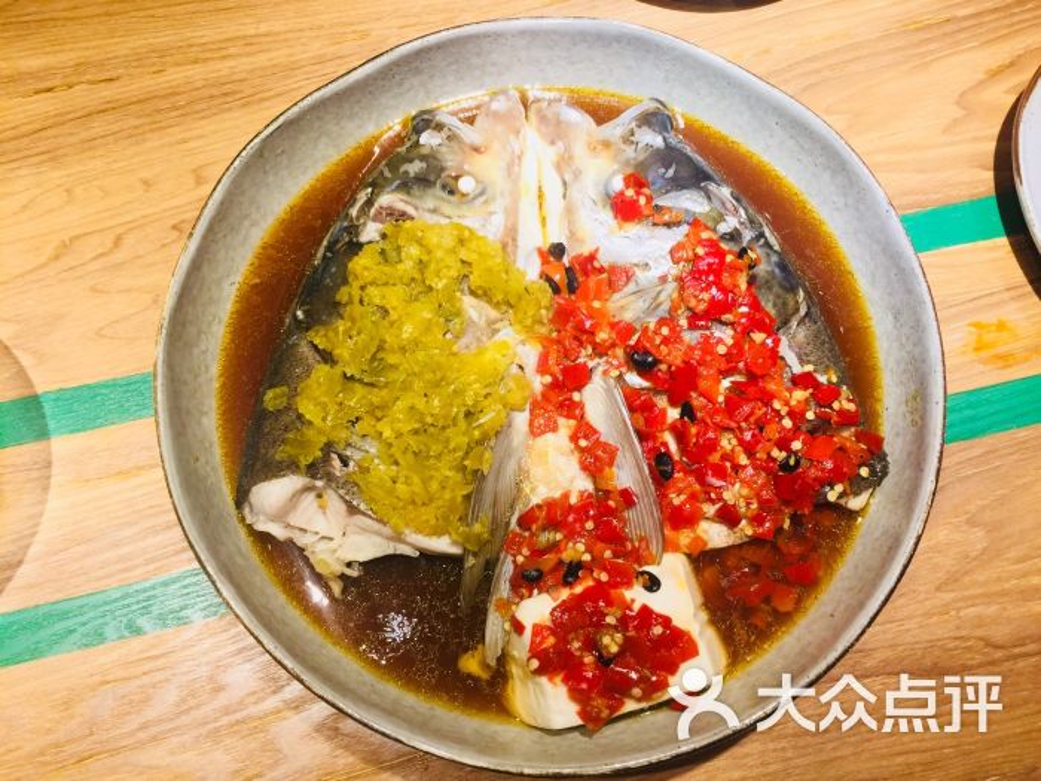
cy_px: 390
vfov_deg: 48.2
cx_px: 520
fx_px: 872
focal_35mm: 29
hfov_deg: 61.7
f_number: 2.2
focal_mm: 4.15
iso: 40
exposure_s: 1/33
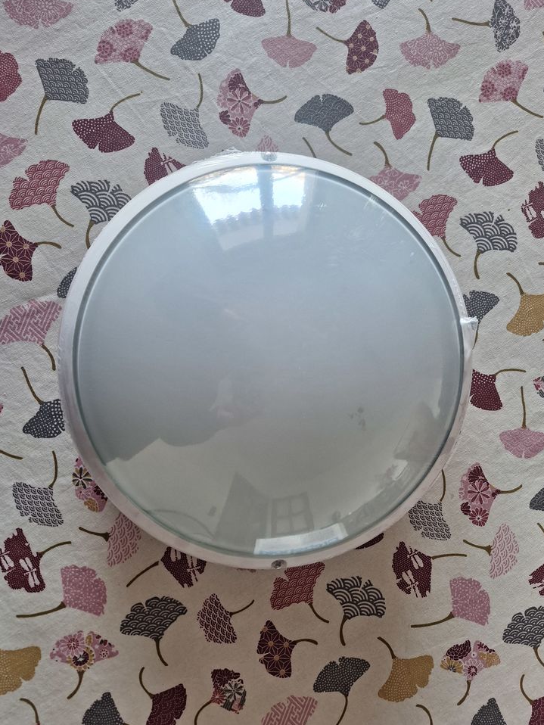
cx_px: 270
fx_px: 503
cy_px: 348
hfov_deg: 56.8
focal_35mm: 24
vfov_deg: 71.6
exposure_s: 1/50
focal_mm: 5.54
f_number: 1.8
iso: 125
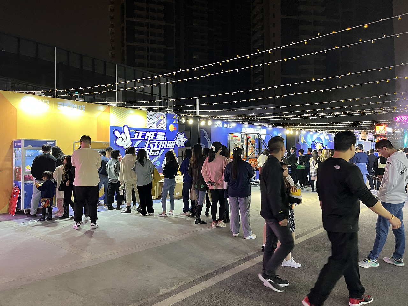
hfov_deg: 67.3
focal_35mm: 26
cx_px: 204
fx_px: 306
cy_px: 153
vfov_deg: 53.1
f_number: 1.6
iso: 320
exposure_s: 1/50
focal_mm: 5.1
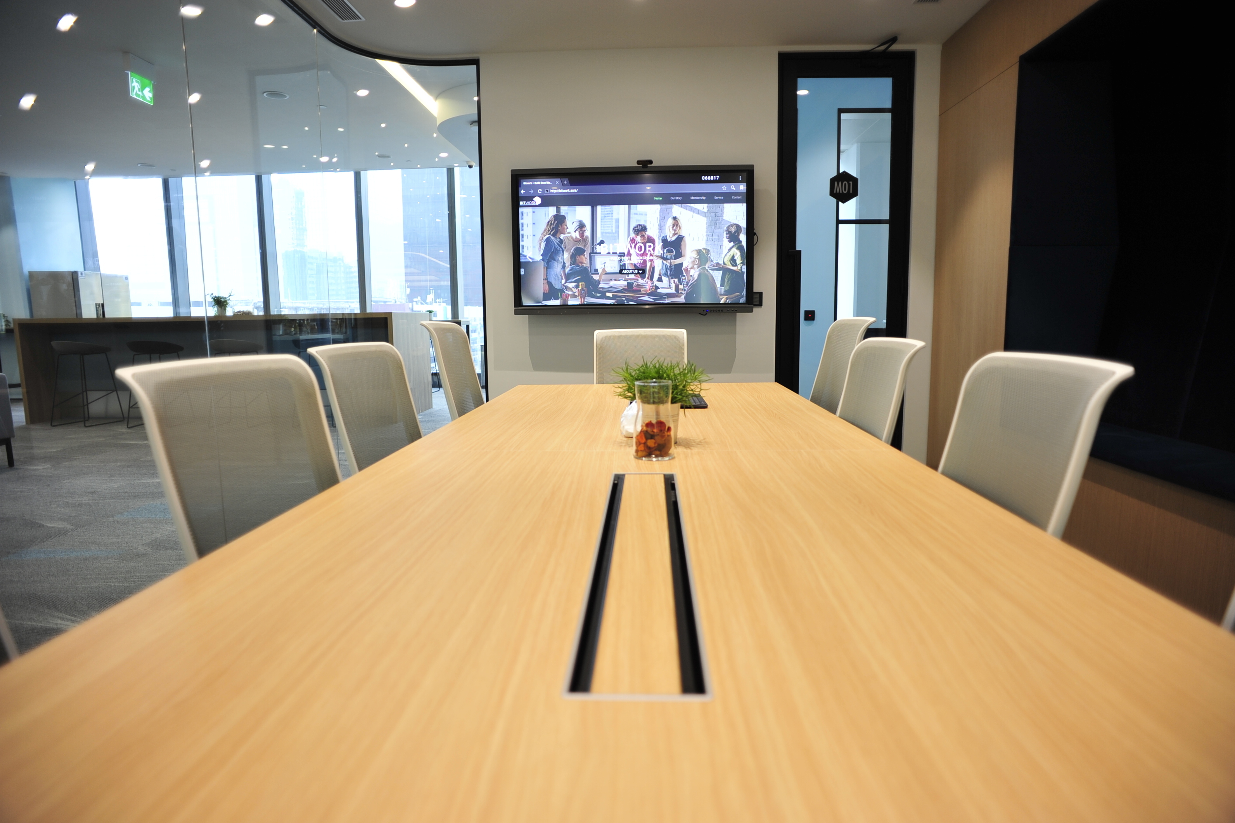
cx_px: 618
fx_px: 686
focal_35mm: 20
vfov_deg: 61.9
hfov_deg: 84.0
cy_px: 412
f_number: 2.8
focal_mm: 20
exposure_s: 1/60
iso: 320
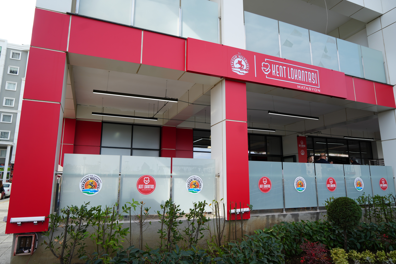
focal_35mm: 24
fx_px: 264
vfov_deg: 53.1
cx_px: 198
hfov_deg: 73.7
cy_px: 132
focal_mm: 24
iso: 100
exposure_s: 1/160
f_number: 5
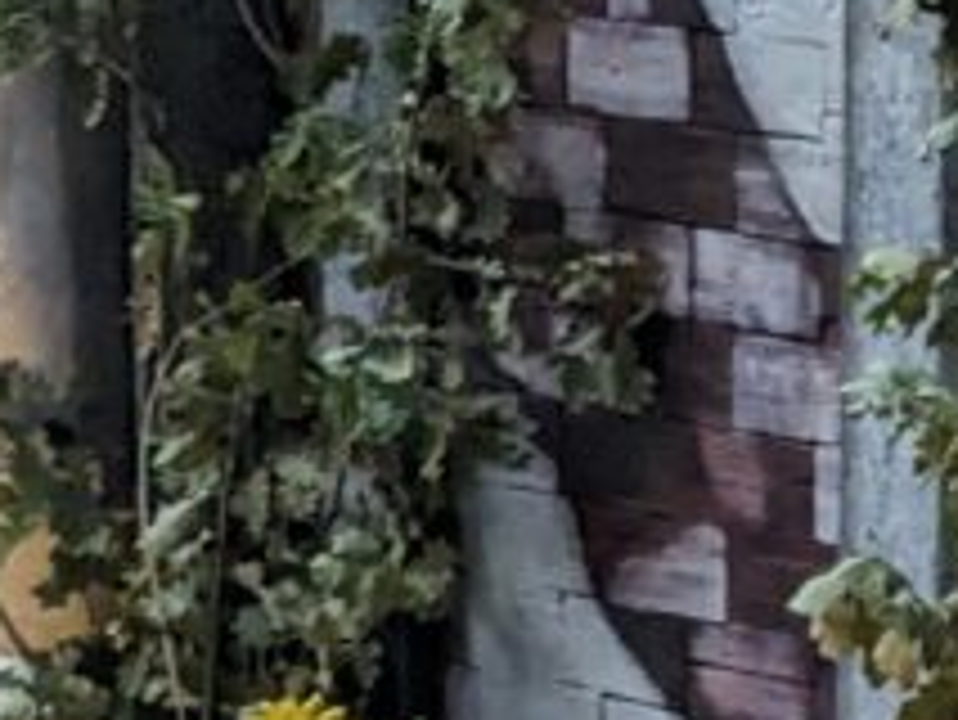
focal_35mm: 167
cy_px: -90
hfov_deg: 10.7
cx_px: 2010
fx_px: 4624
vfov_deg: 8.8
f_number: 1.73
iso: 244
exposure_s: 1/60
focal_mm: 4.38
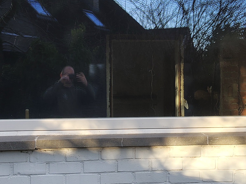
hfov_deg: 29.4
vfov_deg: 22.2
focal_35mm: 66
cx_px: 121
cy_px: 71
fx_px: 469
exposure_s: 1/350
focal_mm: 5.56
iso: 100
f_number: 1.8
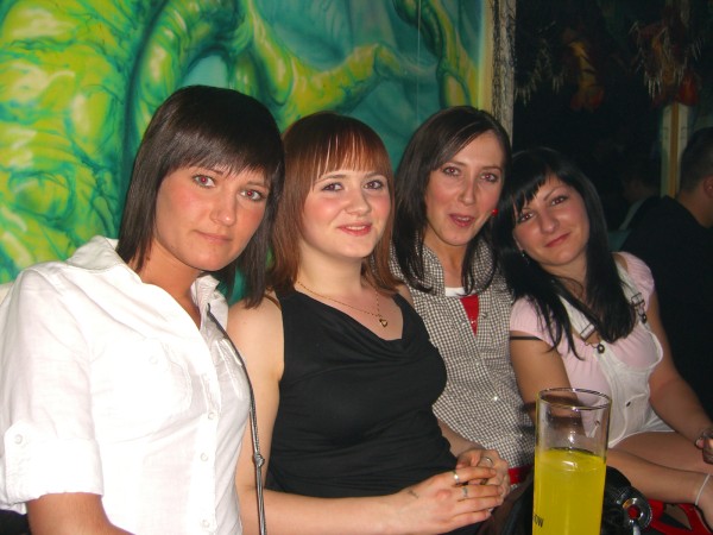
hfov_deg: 49.0
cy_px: 268
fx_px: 783
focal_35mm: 38
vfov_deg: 37.7
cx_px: 356
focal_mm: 7.9
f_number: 2.8
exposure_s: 1/60
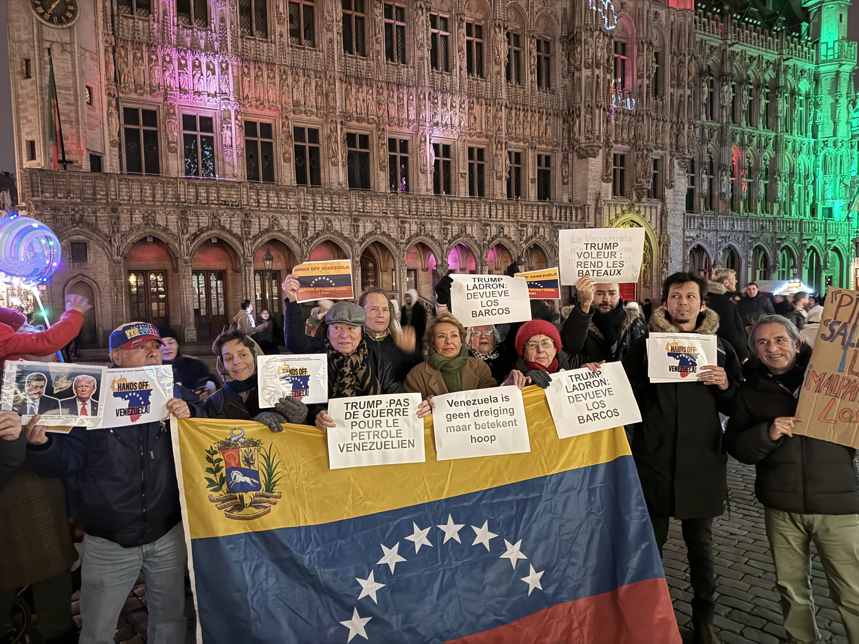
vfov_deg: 56.8
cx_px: 430
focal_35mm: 24
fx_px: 596
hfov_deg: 71.6
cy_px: 322
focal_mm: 6.76
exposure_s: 1/14
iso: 1600
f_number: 1.78
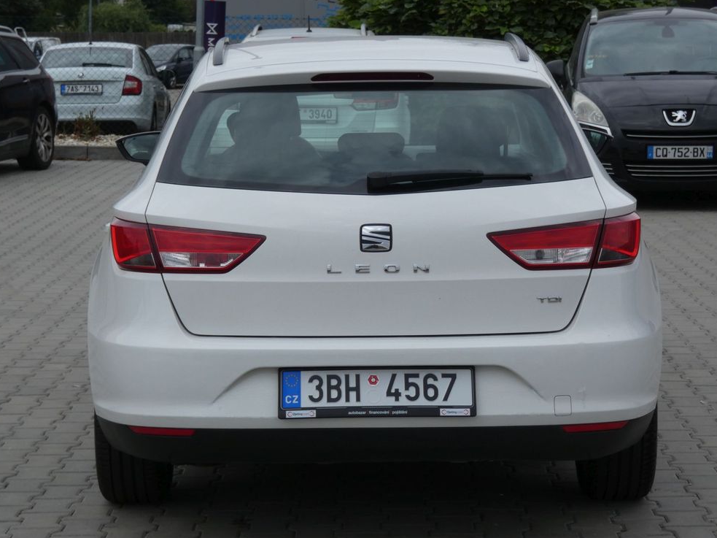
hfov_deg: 19.8
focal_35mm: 99
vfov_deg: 14.9
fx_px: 2050
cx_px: 353
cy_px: 277
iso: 80
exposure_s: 1/400
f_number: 4.8
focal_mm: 17.1
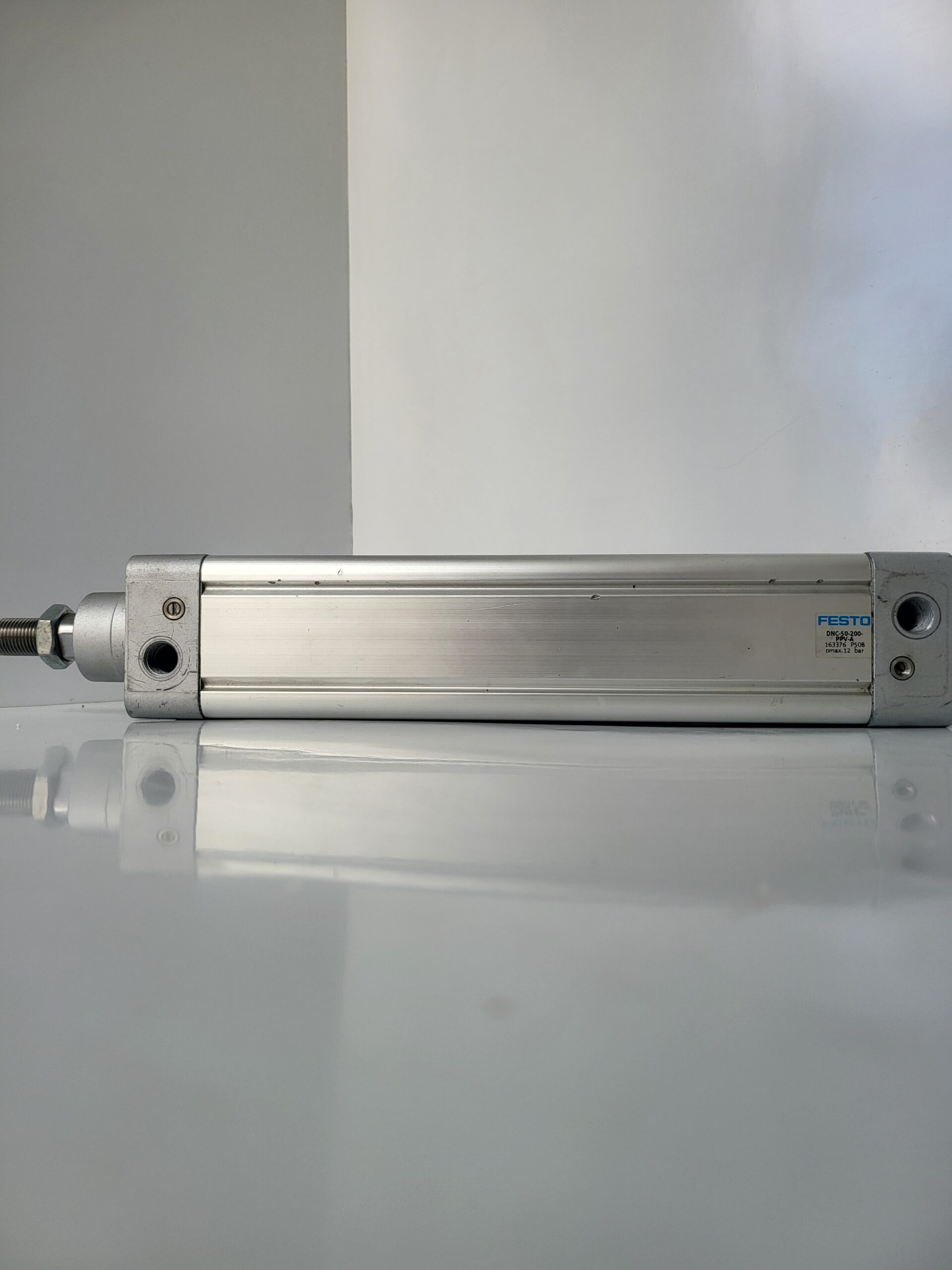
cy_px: 635
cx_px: 476
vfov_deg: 71.6
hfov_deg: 56.8
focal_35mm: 24
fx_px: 880
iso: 40
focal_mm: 5
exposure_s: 1/205
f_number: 1.8
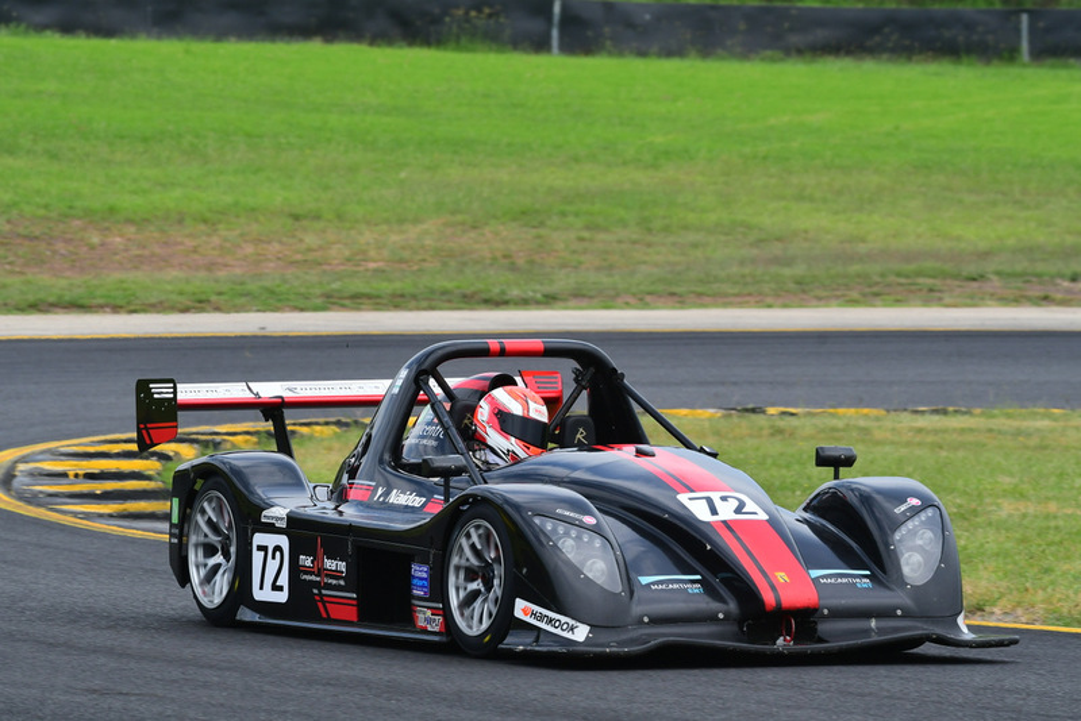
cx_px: 540
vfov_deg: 3.8
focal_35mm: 360
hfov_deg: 5.7
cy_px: 360
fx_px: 10813
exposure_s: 1/640
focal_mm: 240
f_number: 10
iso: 500
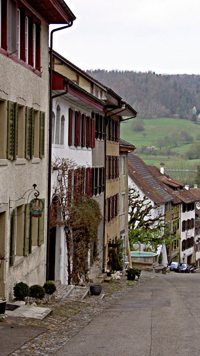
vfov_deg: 25.9
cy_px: 178
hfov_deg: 14.7
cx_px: 130
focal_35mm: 82
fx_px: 773
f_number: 4.2
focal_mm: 12.4
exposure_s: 1/250
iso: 50
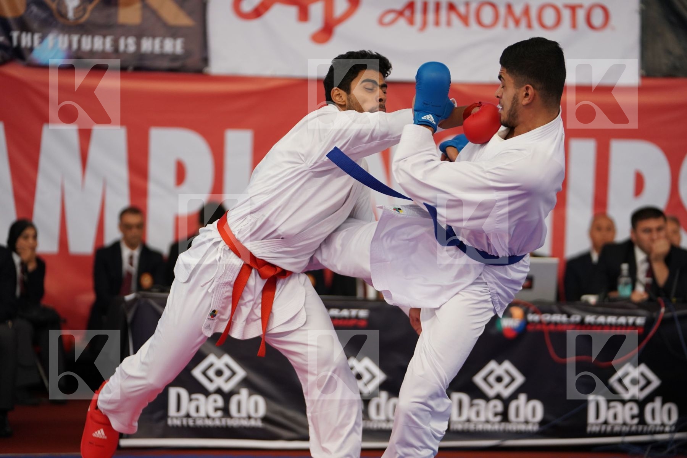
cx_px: 344
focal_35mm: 133
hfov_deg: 15.4
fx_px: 2538
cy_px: 229
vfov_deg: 10.3
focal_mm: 133
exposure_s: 1/1000
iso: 1250
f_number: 2.8
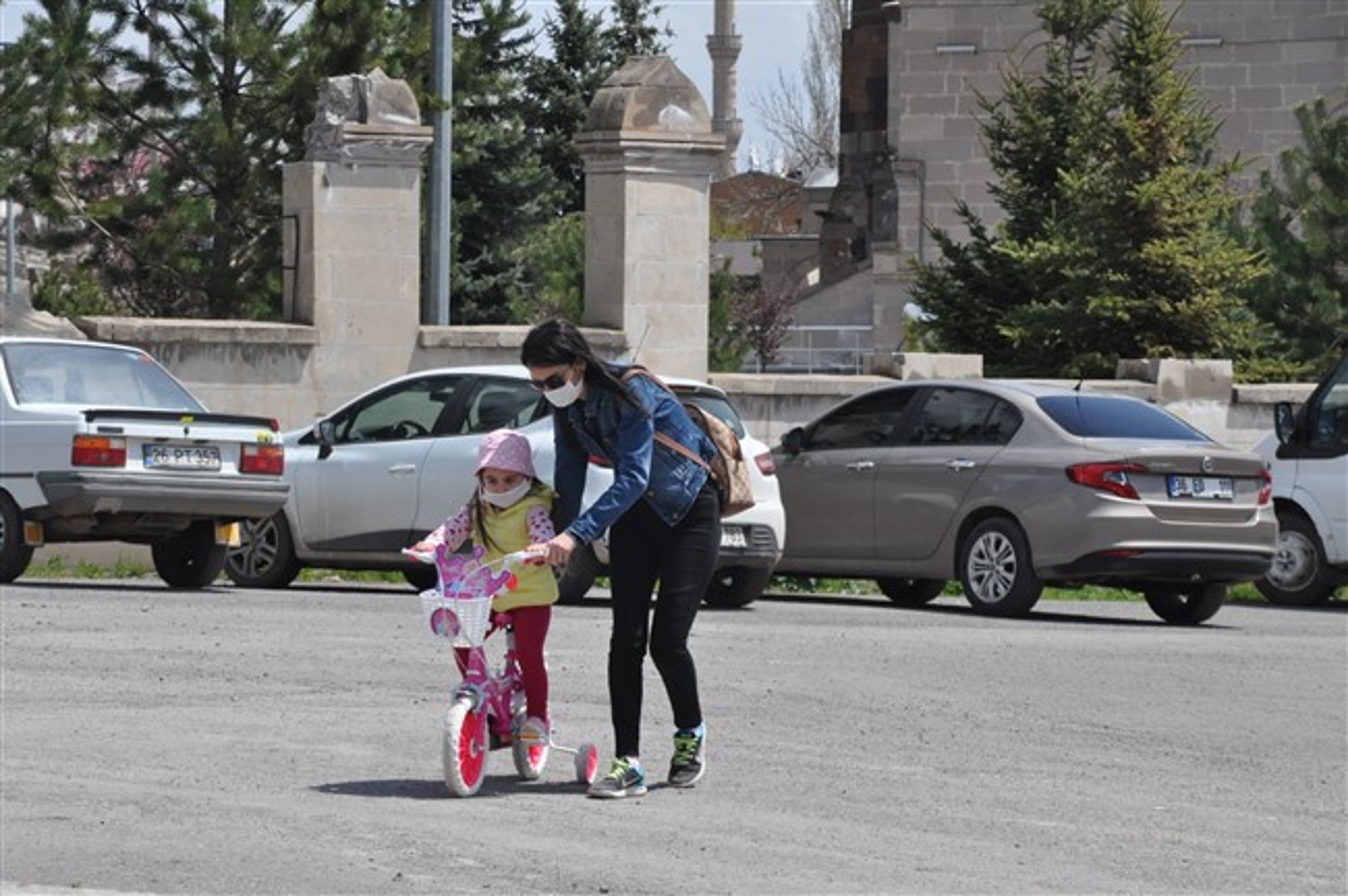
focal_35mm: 158
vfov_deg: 8.7
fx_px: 5891
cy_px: 448
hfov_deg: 13.1
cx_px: 674
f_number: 10
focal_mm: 105
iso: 1000
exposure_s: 1/1250
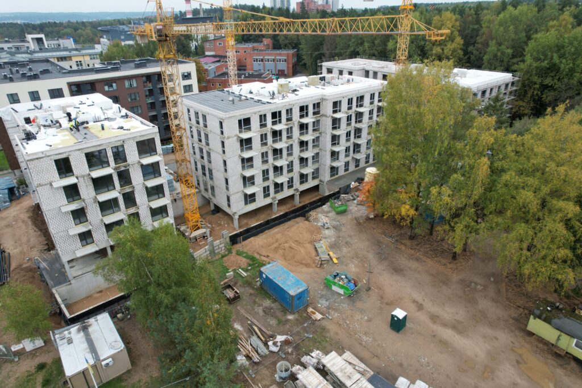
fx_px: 356
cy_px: 194
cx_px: 291
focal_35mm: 22
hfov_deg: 78.6
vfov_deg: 57.2
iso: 140
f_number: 2.8
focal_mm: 8.38
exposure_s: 1/500
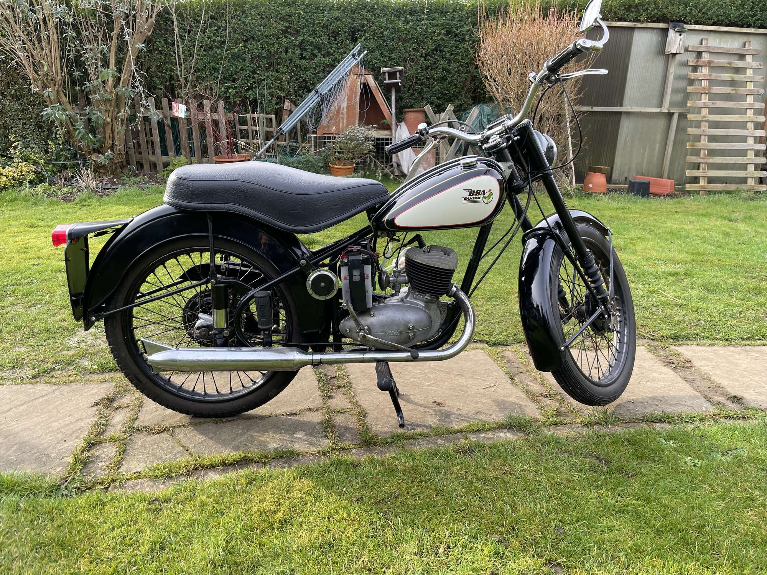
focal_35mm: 26
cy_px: 288
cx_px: 384
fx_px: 576
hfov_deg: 67.3
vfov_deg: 53.1
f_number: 1.6
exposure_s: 1/211
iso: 32
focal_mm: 4.2
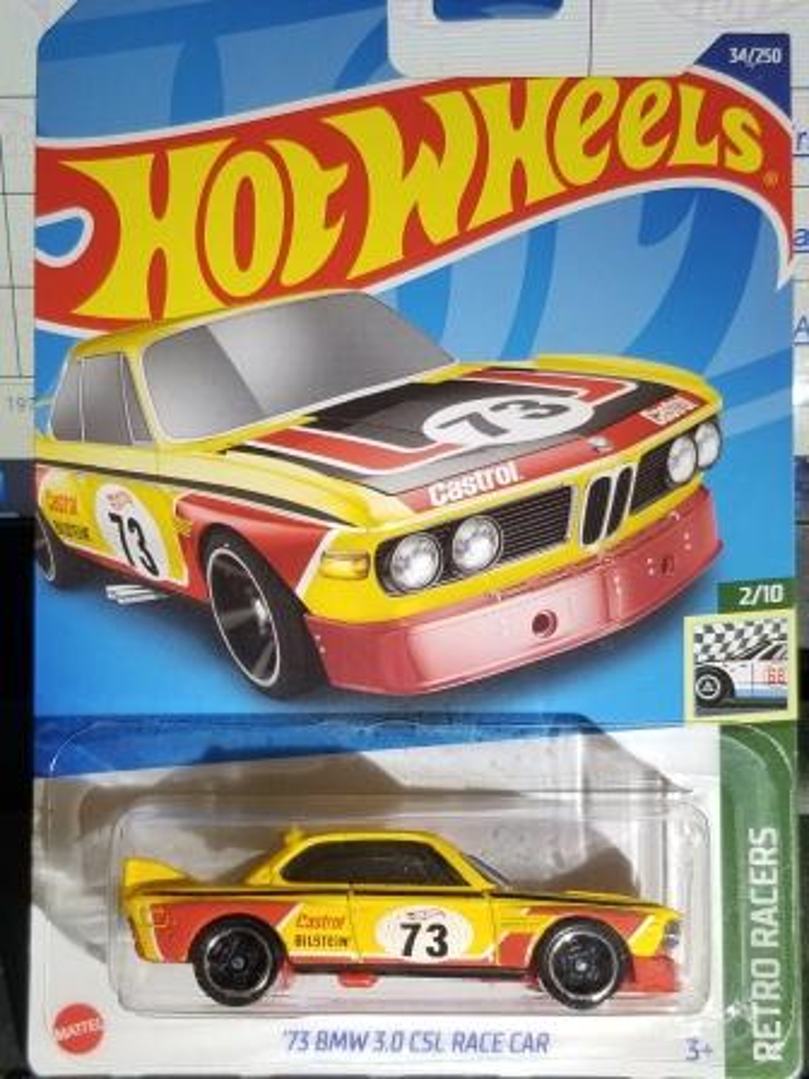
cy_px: 540
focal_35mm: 26
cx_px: 404
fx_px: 810
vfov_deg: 67.3
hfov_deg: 53.1
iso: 160
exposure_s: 1/120
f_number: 1.7
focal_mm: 4.3
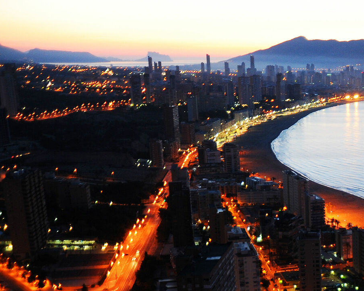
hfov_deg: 27.5
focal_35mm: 60
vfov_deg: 25.1
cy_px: 222
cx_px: 442
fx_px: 646
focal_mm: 24
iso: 800
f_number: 3.5
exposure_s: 1/13
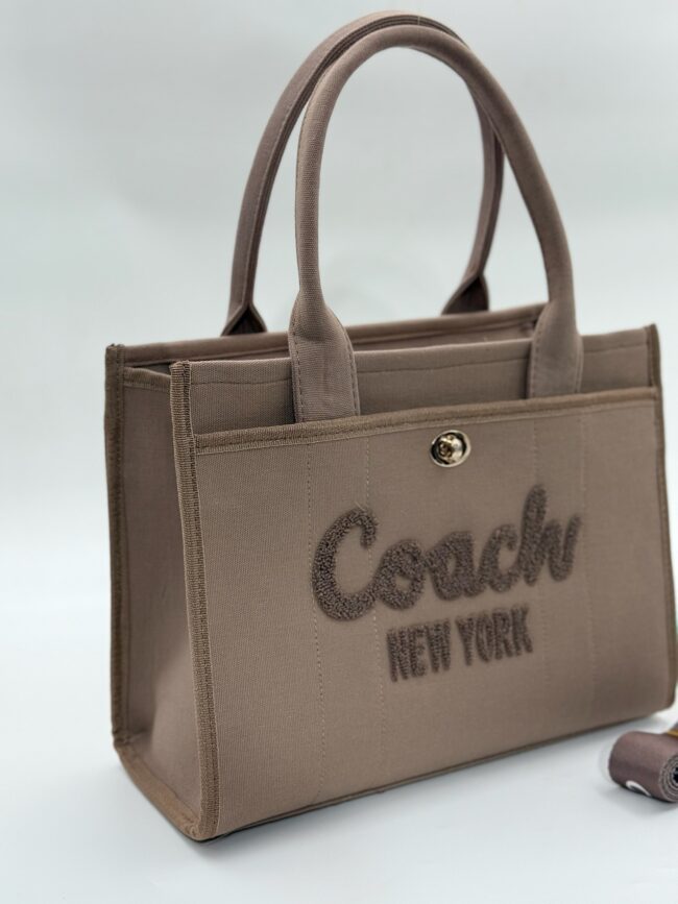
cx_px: 339
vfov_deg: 39.7
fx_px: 1254
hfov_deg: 30.3
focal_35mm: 48
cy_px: 452
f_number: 1.78
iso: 64
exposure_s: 1/549
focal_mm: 6.76
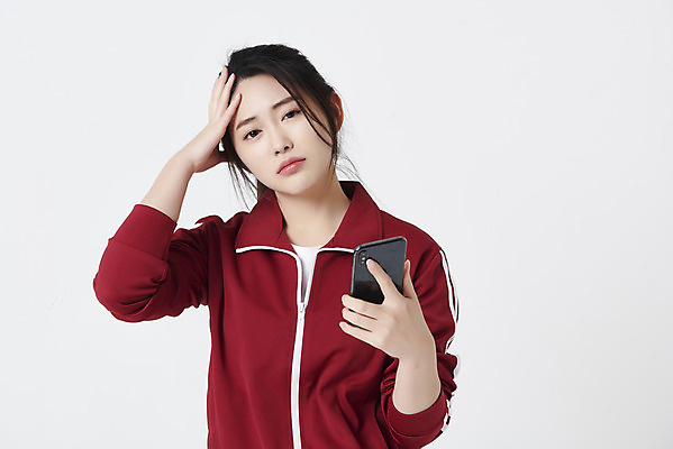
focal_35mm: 70
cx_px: 336
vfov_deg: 19.5
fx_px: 1309
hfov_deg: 28.8
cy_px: 224
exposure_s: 1/125
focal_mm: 70
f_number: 13
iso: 100
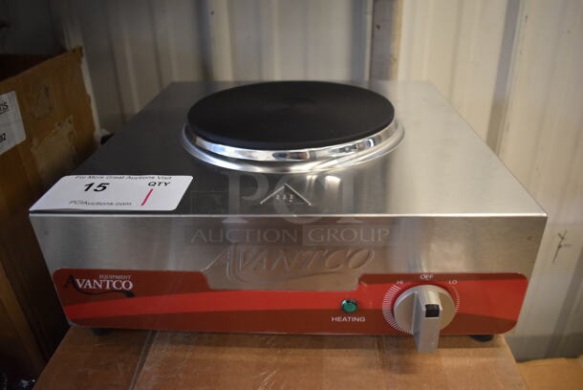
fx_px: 438
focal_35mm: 27
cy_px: 195
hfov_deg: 67.3
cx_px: 292
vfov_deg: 48.0
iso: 1250
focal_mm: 18
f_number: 3.5
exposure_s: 1/125
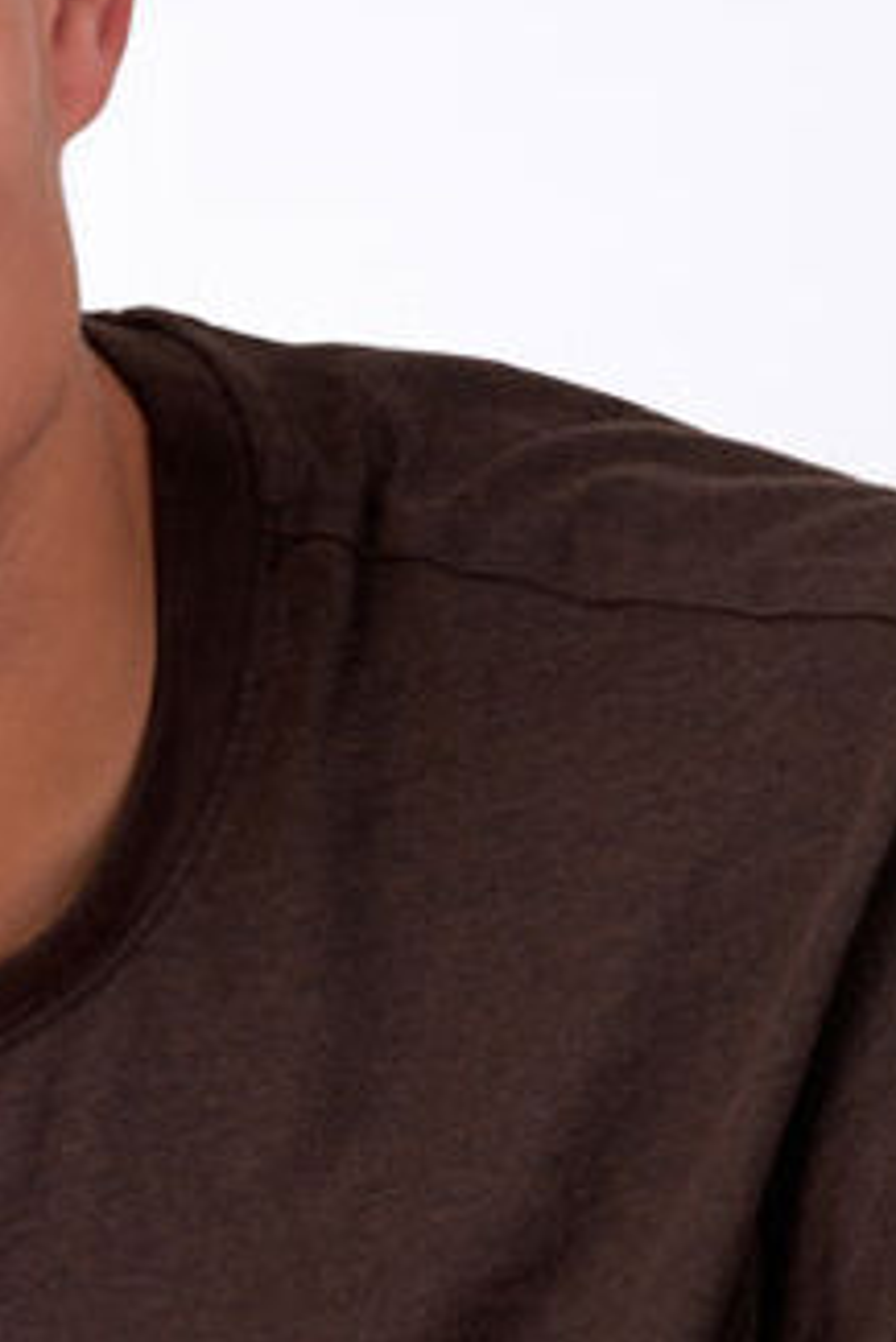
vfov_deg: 7.8
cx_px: -223
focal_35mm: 263
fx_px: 9807
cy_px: 1239
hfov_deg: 5.2
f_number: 8
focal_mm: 56
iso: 160
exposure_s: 1/160
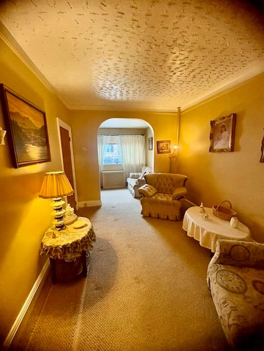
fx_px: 142
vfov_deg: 102.1
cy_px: 176
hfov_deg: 85.7
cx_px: 132
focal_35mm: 14
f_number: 2.2
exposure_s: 1/60
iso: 500
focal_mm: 2.22
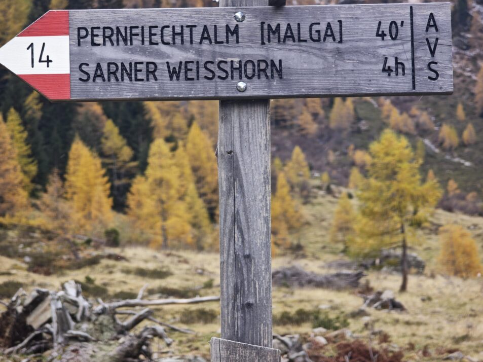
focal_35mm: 129
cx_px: 235
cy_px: 193
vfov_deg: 11.5
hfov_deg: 15.3
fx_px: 1799
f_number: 2.5
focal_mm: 19.4
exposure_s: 1/104
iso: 50
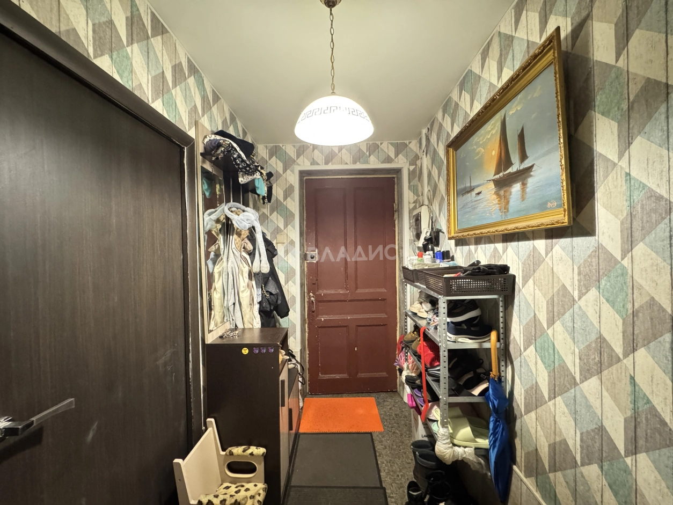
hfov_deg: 102.1
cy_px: 252
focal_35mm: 14
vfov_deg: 85.7
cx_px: 336
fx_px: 272
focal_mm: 2.22
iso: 1600
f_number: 2.2
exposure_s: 1/25
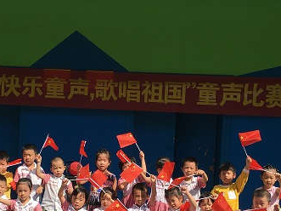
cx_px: 103
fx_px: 430
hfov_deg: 36.0
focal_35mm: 53
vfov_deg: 27.2
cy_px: 152
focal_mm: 4.15
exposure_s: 1/1637
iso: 25
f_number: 2.2
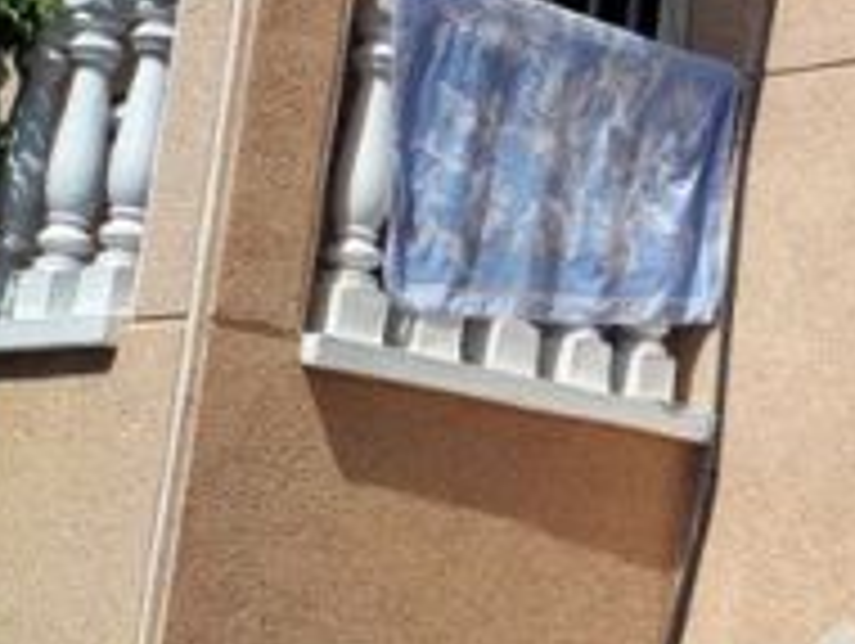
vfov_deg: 14.8
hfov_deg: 19.2
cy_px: 189
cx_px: 808
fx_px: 2473
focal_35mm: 100
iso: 40
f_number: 1.9
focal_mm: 3.6
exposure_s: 1/3040
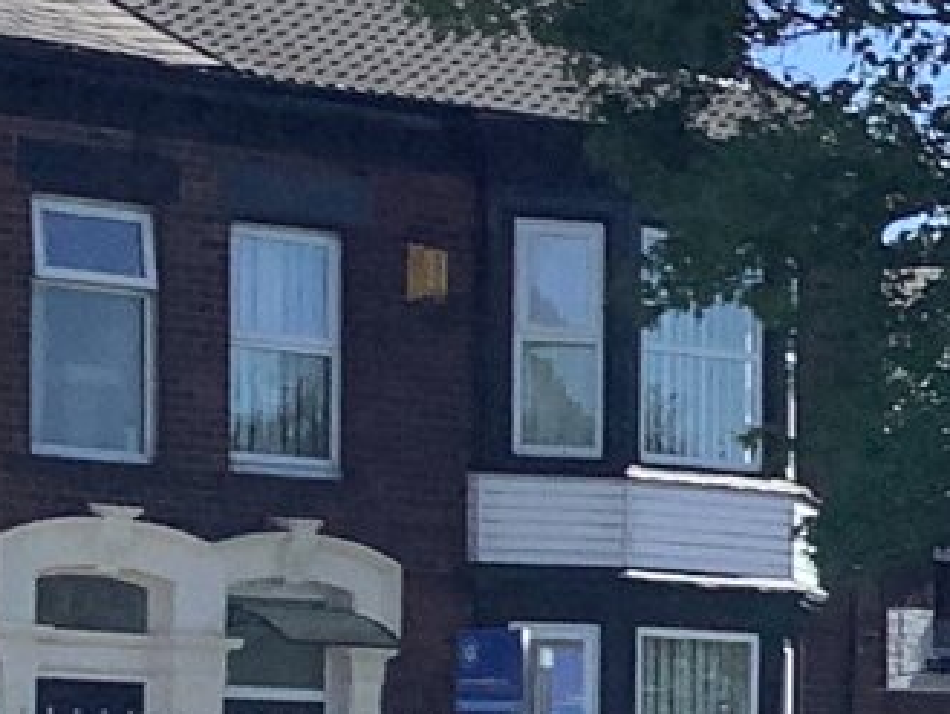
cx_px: 2850
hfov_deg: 8.5
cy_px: 916
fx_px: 5299
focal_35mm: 193
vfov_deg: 7.6
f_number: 2.4
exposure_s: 1/1087
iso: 25
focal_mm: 3.3
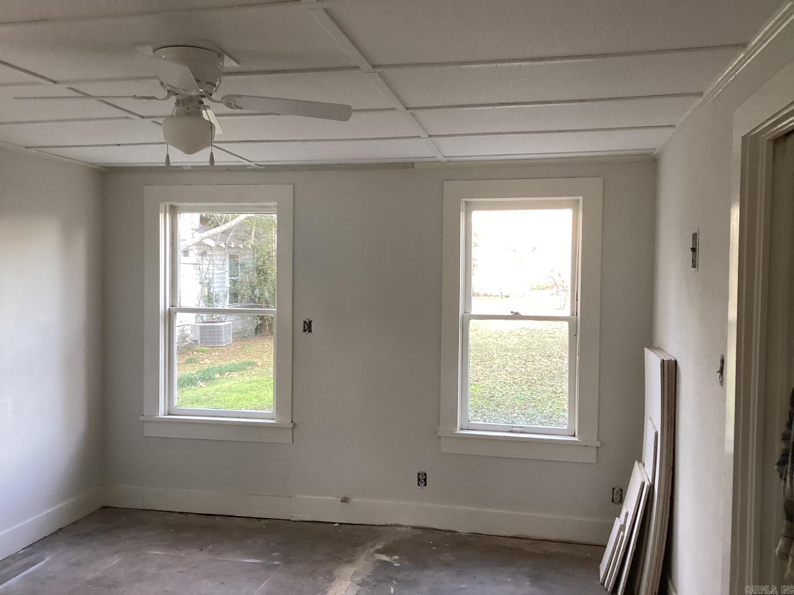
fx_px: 711
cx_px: 397
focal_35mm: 31
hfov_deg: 58.4
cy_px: 298
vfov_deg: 45.4
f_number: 2.4
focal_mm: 3.3
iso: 160
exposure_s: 1/60
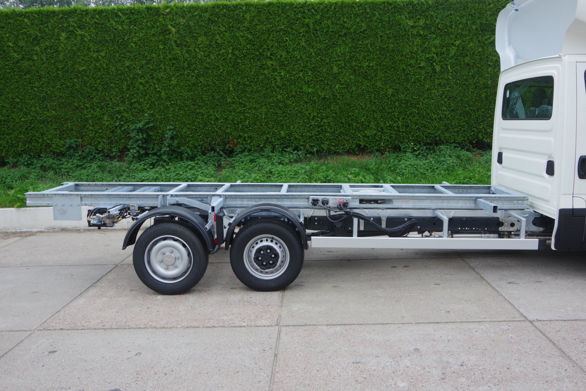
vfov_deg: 42.3
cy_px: 196
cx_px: 293
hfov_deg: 60.3
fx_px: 505
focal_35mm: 31
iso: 400
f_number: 10
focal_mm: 21
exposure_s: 1/50
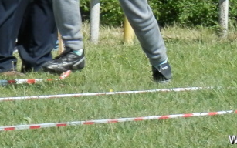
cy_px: -64
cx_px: 71
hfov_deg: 4.9
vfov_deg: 3.0
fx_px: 2791
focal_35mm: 432
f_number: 5.7
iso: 80
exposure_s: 1/250
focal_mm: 30.2
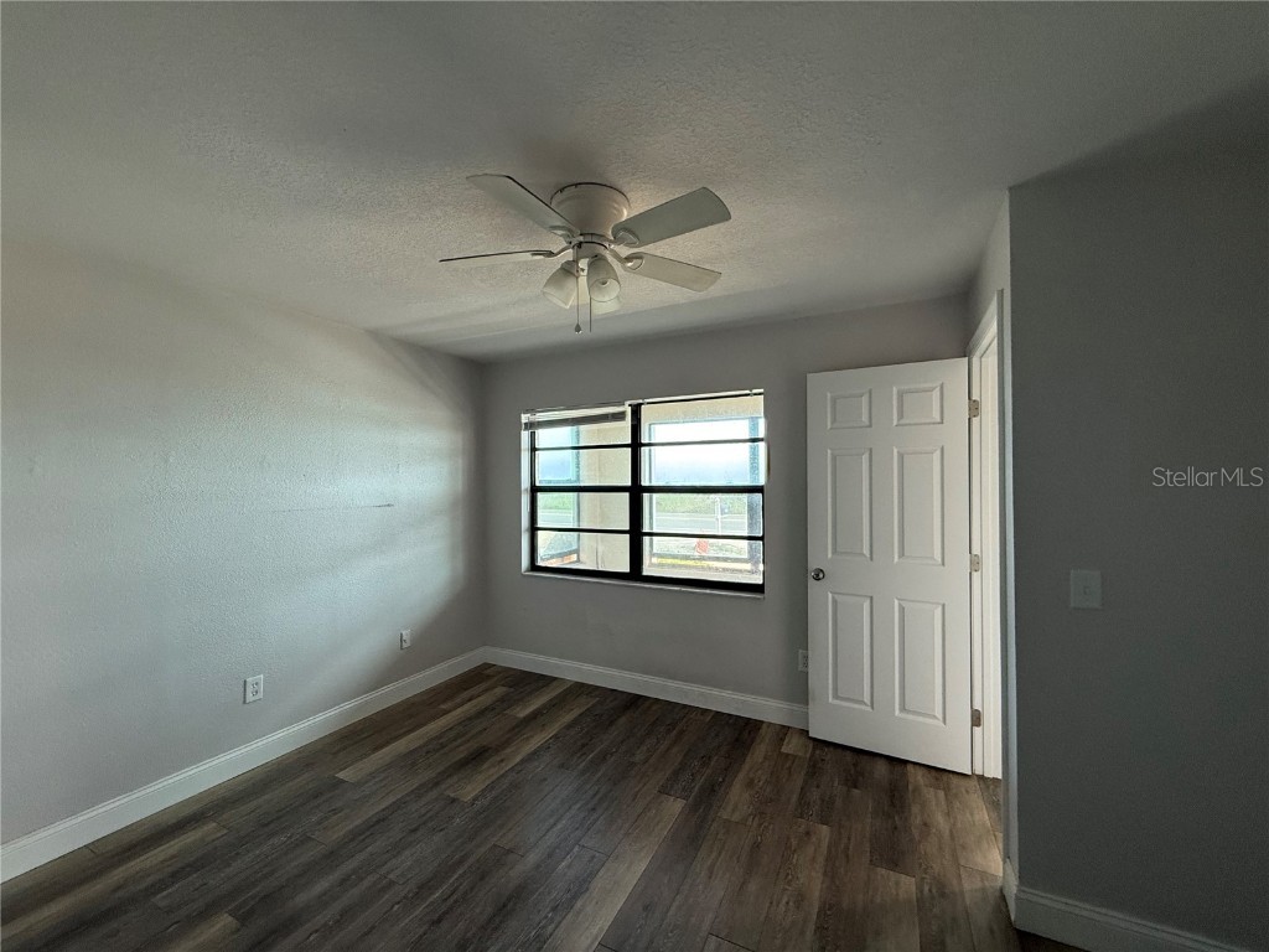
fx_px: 513
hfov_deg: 102.1
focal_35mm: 14
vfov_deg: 85.7
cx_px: 634
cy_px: 476
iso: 250
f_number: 2.2
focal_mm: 2.22
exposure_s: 1/120
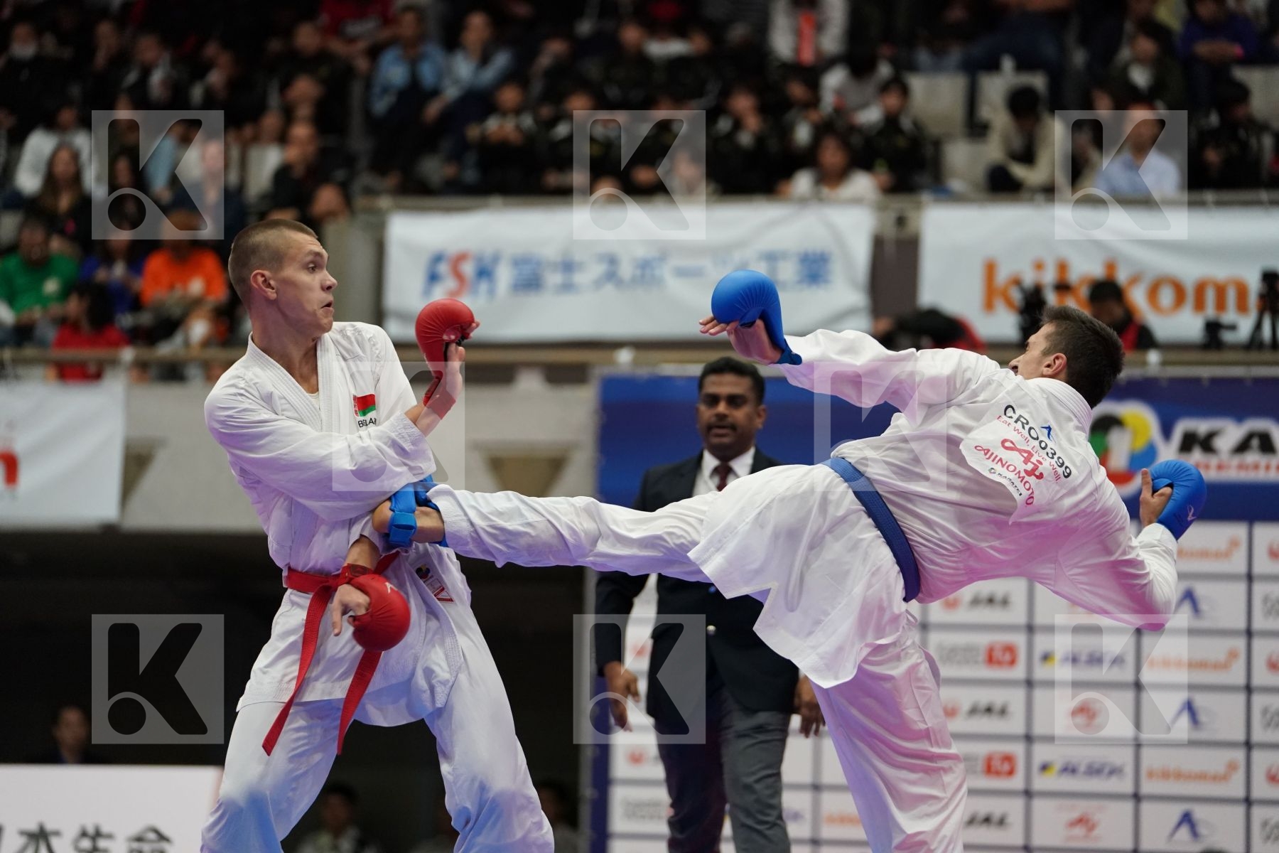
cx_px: 640
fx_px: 5364
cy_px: 426
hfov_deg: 13.6
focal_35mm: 151
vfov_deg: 9.1
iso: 3200
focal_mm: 151
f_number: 2.8
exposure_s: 1/1000
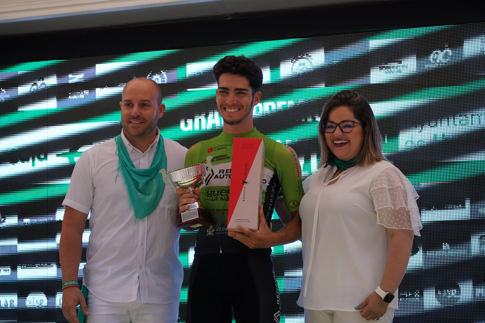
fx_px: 1320
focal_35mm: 98
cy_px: 162
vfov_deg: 14.0
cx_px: 242
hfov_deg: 20.8
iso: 400
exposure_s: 1/2000
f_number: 4
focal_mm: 98
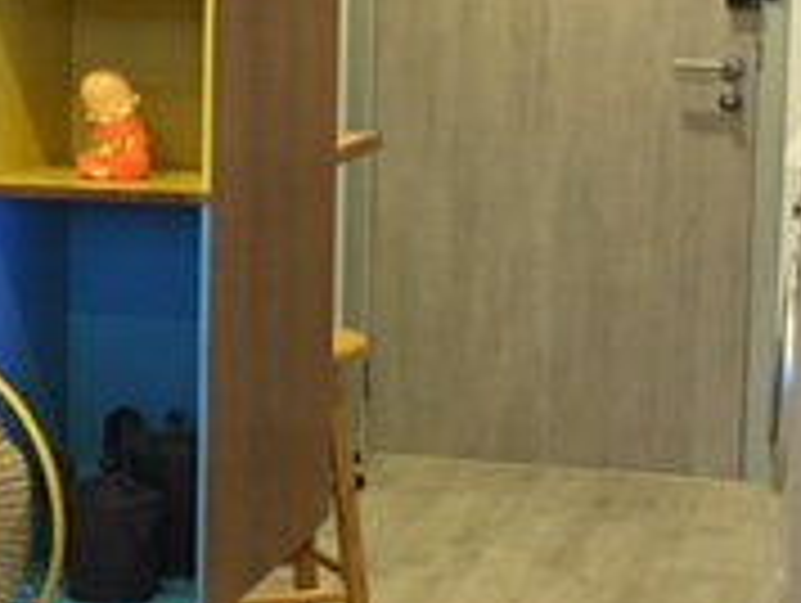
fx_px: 2410
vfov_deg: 14.3
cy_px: 238
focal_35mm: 104
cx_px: -9
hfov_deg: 18.4
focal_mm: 4.15
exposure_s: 1/10
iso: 80
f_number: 2.2
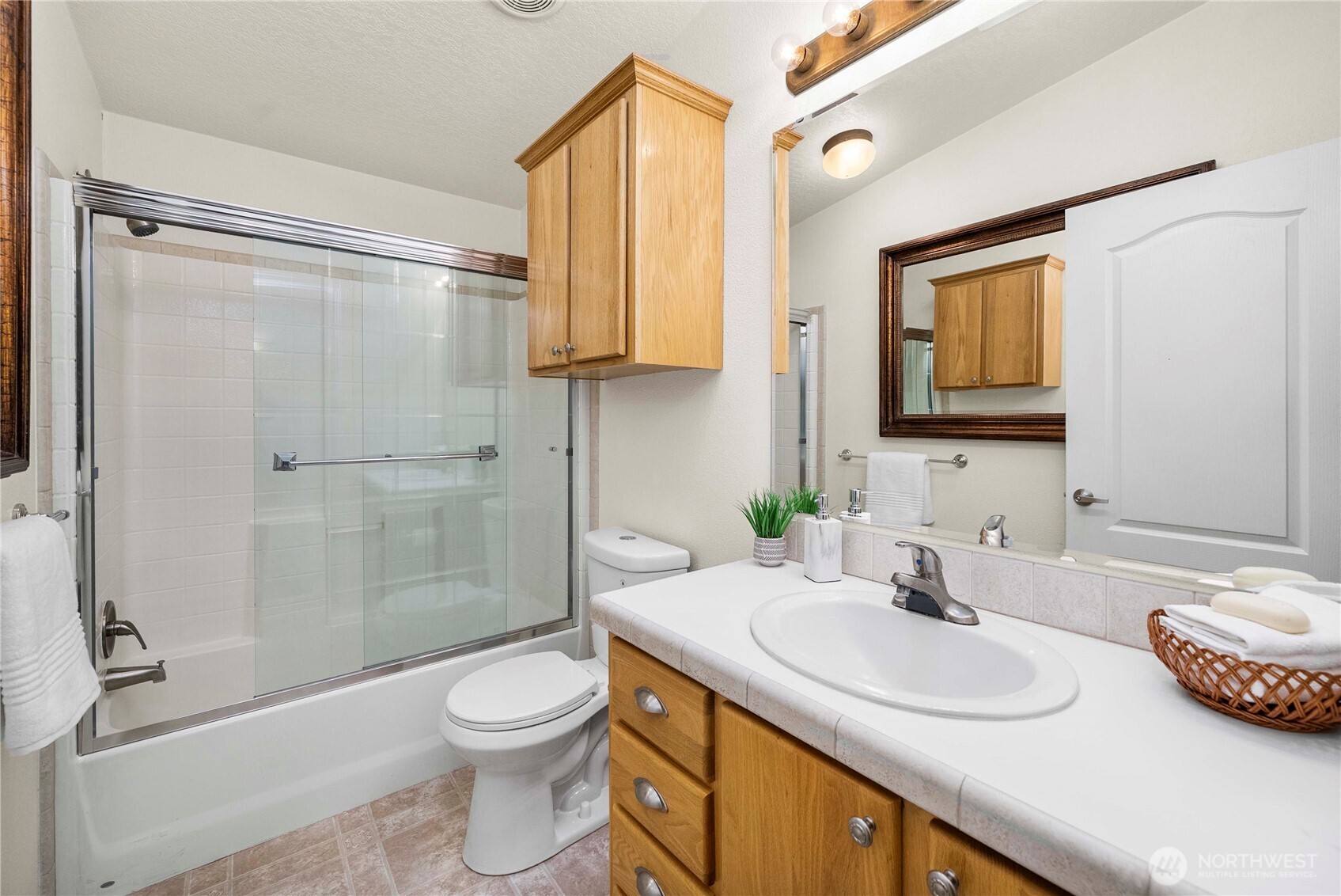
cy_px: 448
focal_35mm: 14
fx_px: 522
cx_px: 670
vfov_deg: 81.3
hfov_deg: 104.2
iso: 125
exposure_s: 1/60
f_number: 7.1
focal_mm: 14
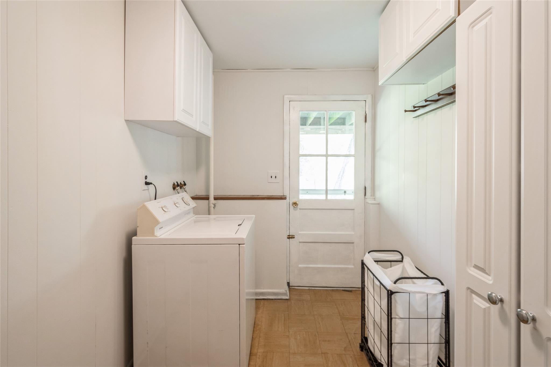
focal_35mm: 15
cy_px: 184
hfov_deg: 100.4
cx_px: 276
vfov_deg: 77.3
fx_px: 230
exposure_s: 3
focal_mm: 10
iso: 100
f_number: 9
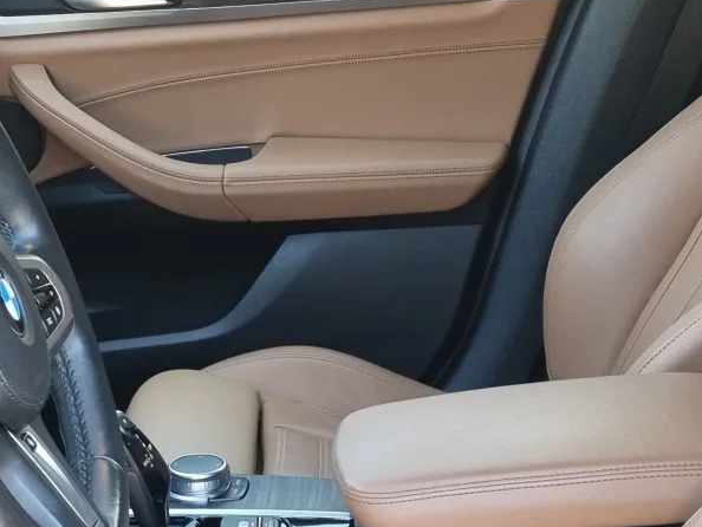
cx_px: 132
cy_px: 707
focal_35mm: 84
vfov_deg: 16.5
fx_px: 1704
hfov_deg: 22.9
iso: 160
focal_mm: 5.4
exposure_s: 1/100
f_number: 1.8
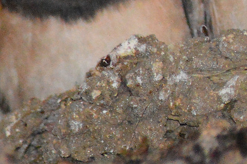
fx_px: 15444
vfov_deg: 0.6
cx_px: 429
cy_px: -129
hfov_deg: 0.9
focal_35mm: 2254
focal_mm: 300
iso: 3200
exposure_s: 1/60
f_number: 5.6
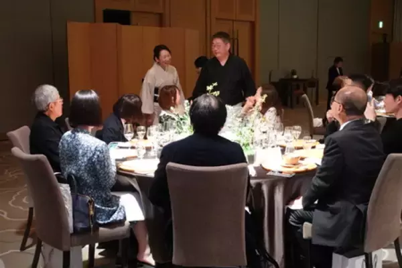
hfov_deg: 44.5
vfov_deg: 30.5
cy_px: 134
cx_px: 201
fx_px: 491
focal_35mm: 44
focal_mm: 16.72
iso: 3200
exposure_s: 1/50
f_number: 2.8
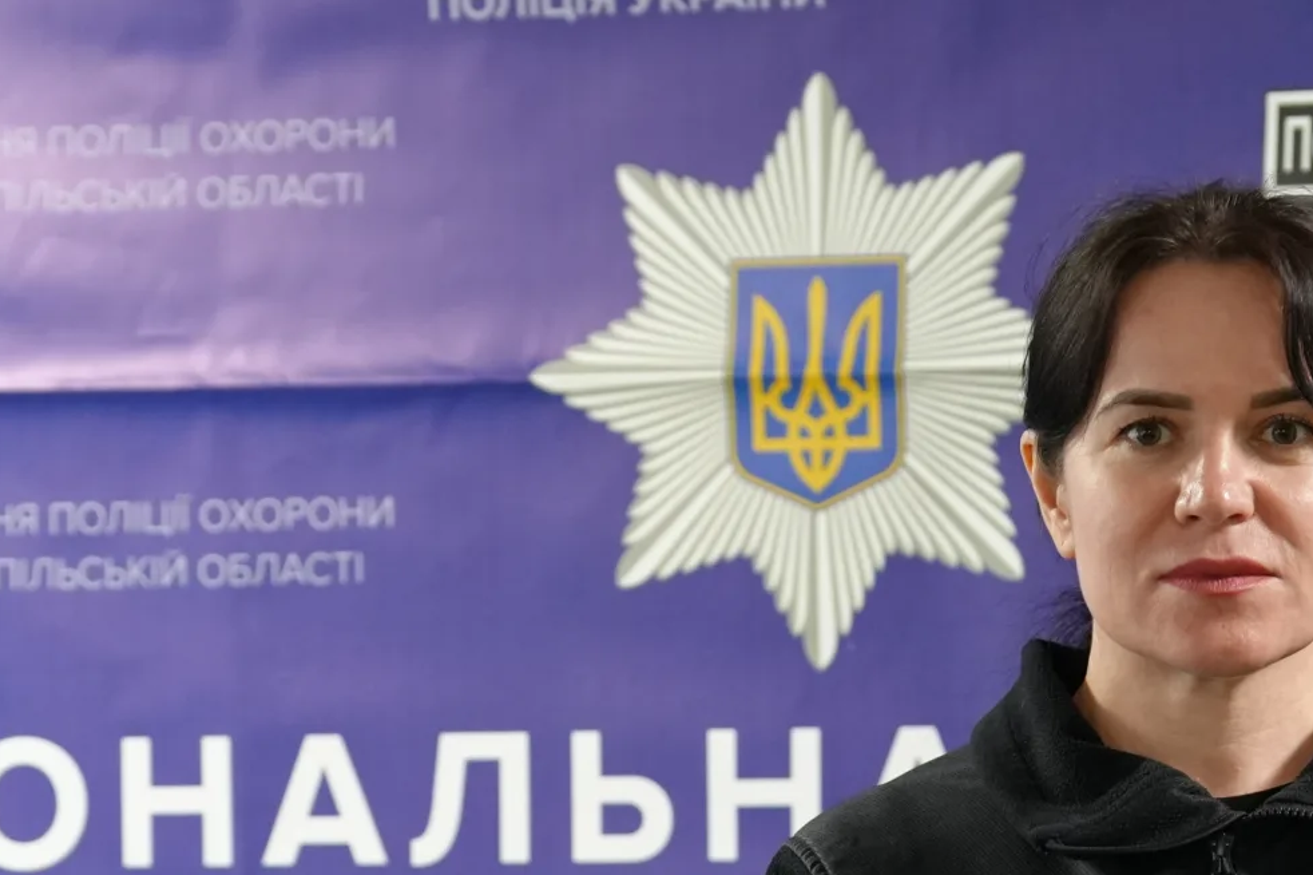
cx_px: 1082
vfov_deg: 6.3
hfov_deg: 9.4
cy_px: 870
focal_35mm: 219
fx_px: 7984
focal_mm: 70
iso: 3200
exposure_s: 1/160
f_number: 4
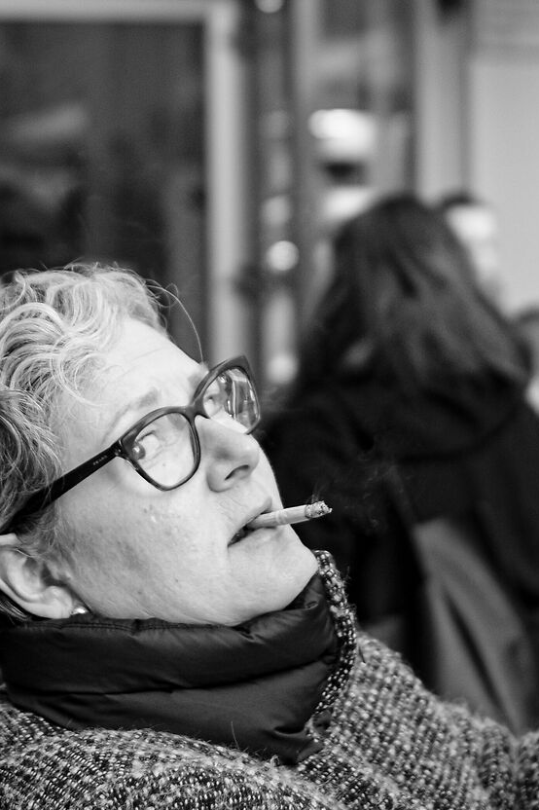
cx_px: 248
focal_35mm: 101
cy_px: 148
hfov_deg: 13.5
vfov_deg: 20.0
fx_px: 2270
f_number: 1.4
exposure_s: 1/500
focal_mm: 23
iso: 200
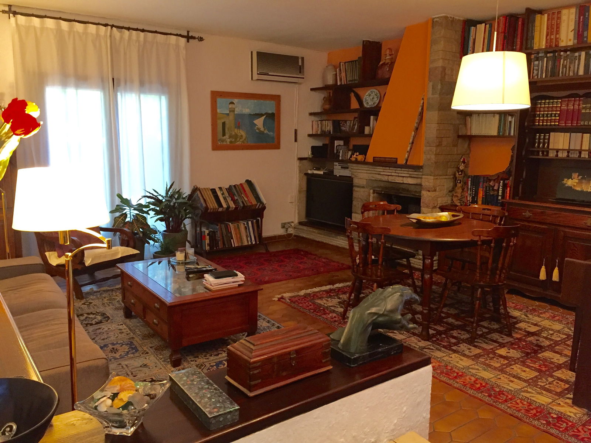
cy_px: 222
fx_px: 495
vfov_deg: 48.2
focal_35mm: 29
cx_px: 296
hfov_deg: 61.7
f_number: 2.2
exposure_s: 1/33
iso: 200
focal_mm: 4.15
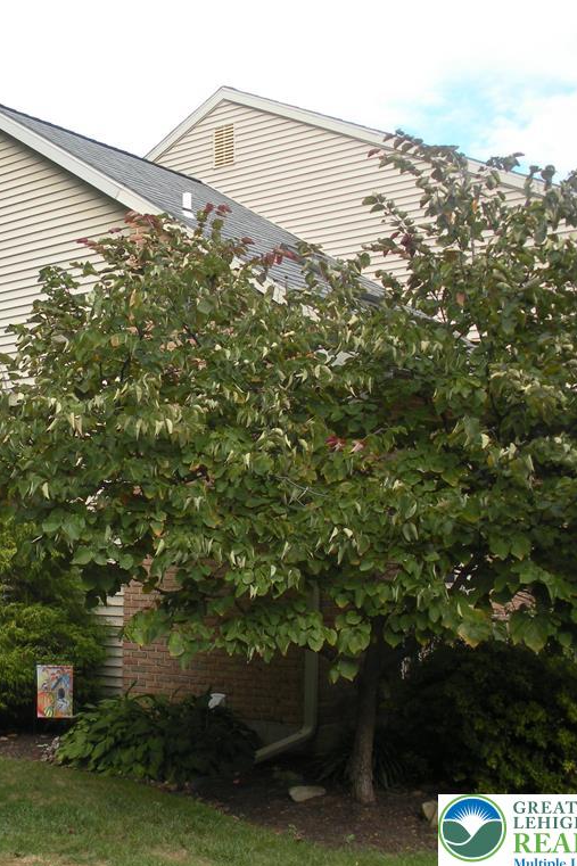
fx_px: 1178
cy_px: 434
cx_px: 88
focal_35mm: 49
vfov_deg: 40.4
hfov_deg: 26.8
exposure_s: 1/190
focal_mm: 6.3
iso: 64
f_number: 3.5
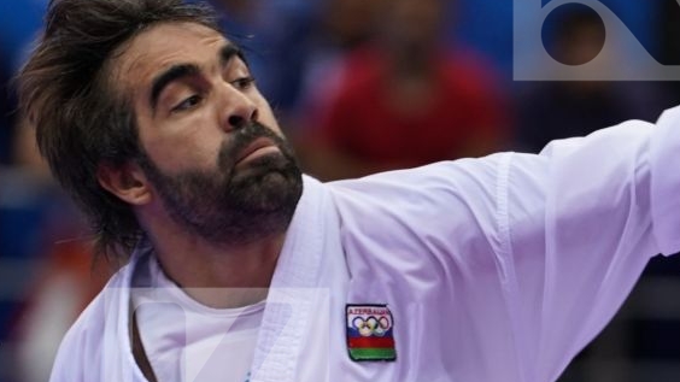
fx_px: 12060
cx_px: 626
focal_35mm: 669
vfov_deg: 1.8
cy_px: 398
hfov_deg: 3.2
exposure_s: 1/800
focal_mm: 200
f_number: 2.8
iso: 1000
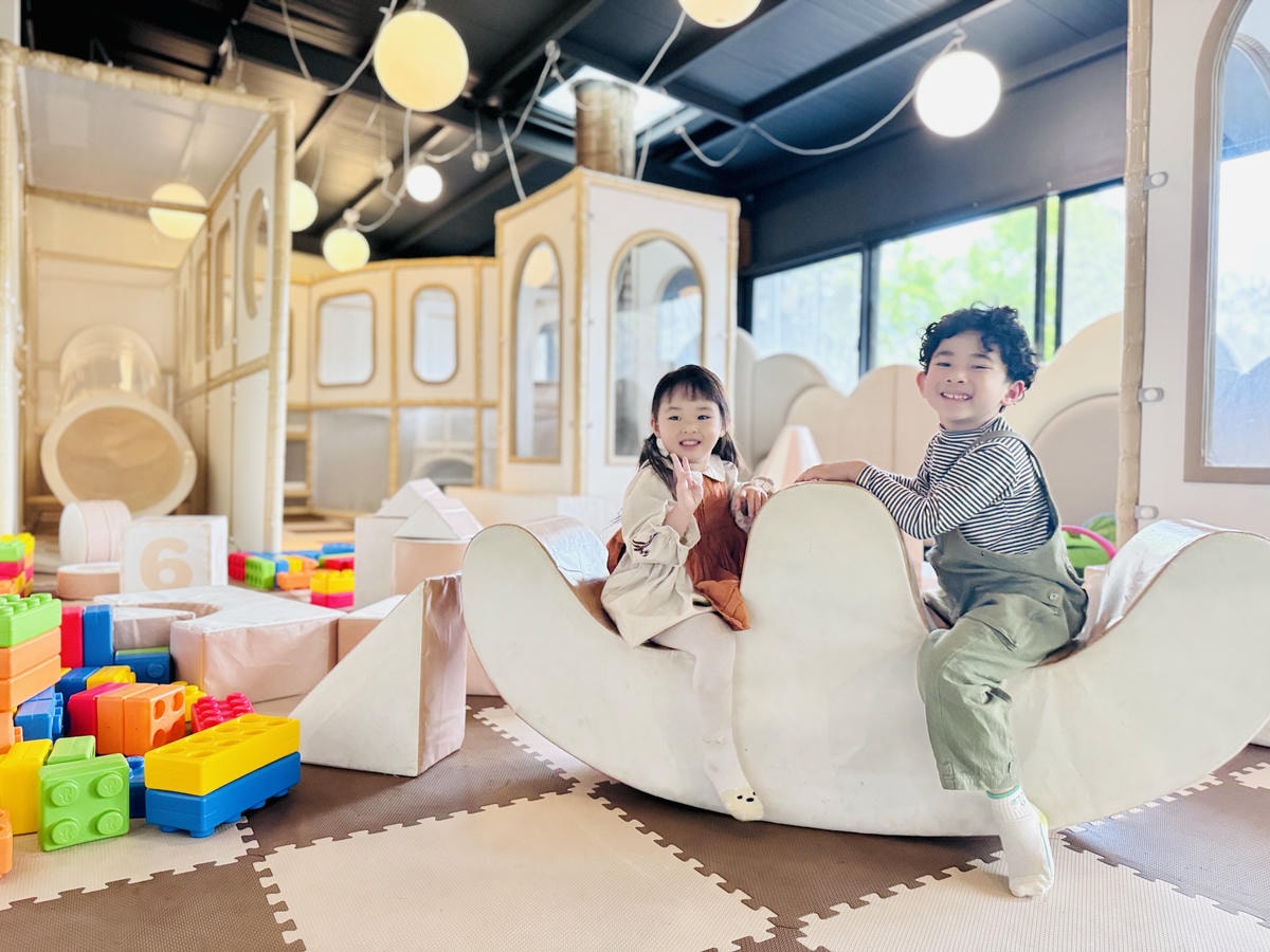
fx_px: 881
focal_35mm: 24
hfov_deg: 71.6
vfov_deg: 56.8
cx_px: 635
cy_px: 476
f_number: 1.78
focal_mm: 6.86
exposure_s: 1/60
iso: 640
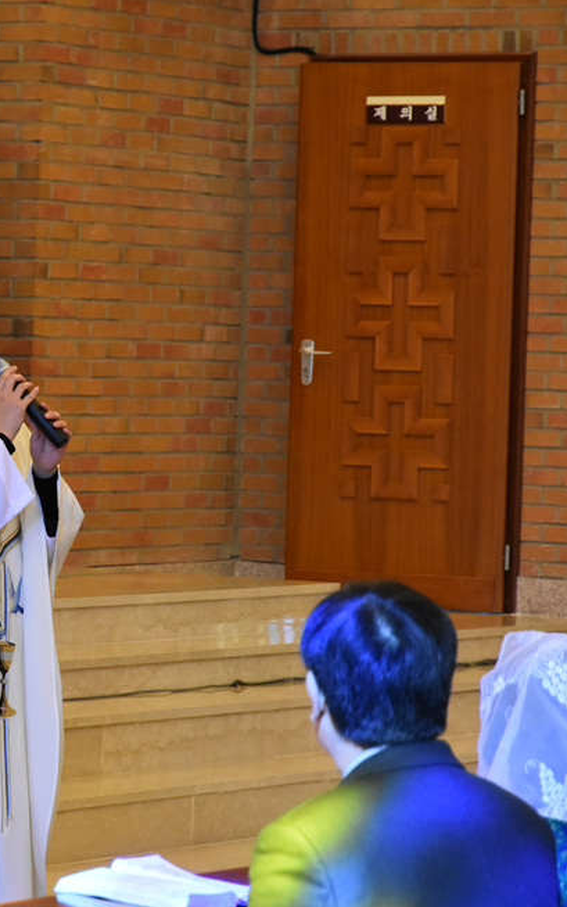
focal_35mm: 186
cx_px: -97
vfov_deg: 11.3
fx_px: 4597
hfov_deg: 7.0
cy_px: 447
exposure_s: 1/60
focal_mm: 78
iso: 2200
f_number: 5.6
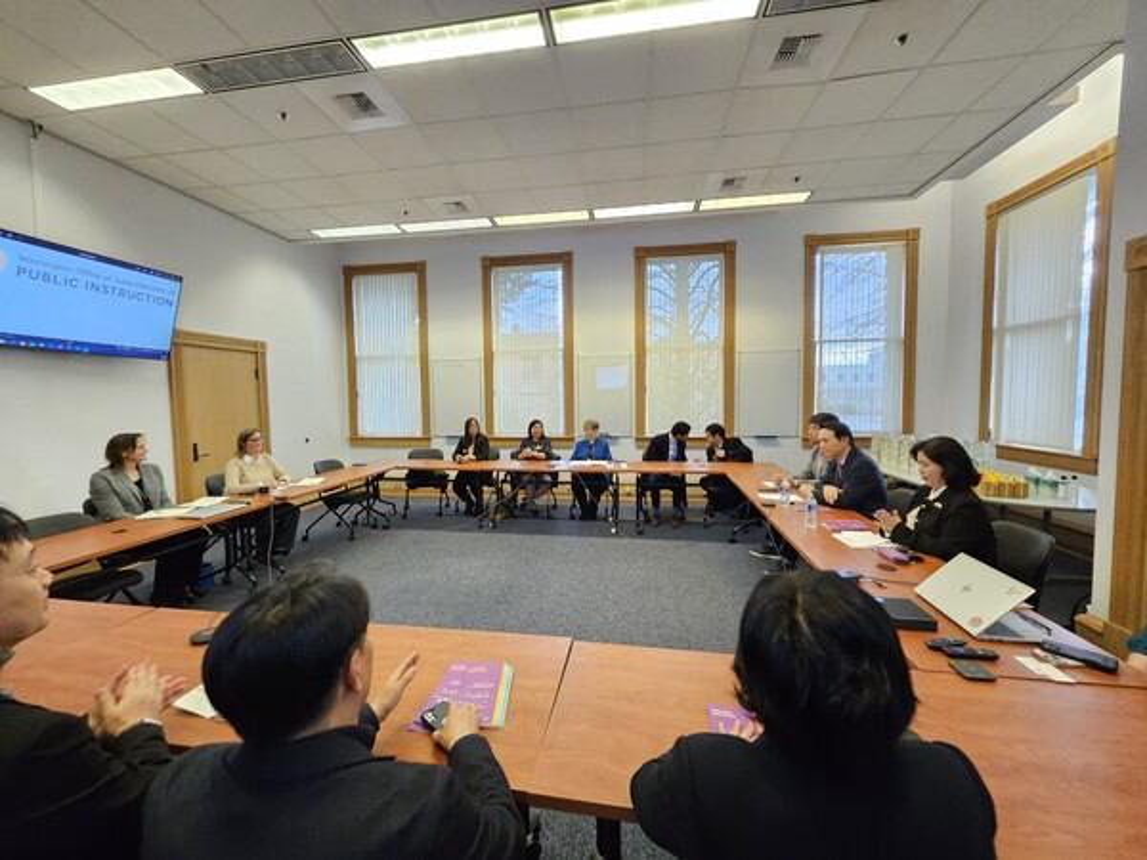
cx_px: 574
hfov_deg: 106.2
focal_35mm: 13
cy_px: 430
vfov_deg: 89.9
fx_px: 431
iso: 320
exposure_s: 1/40
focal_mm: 1.74
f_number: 2.2
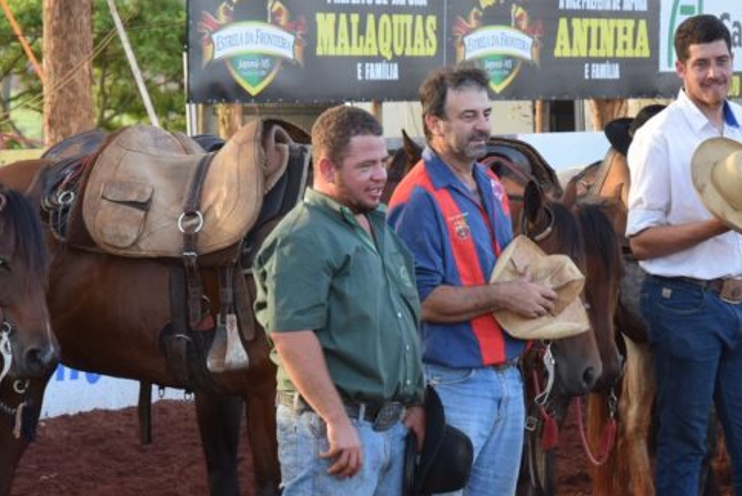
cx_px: 482
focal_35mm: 197
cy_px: 315
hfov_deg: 10.4
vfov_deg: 7.0
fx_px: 4064
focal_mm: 62
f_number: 5.6
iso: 320
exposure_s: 1/125
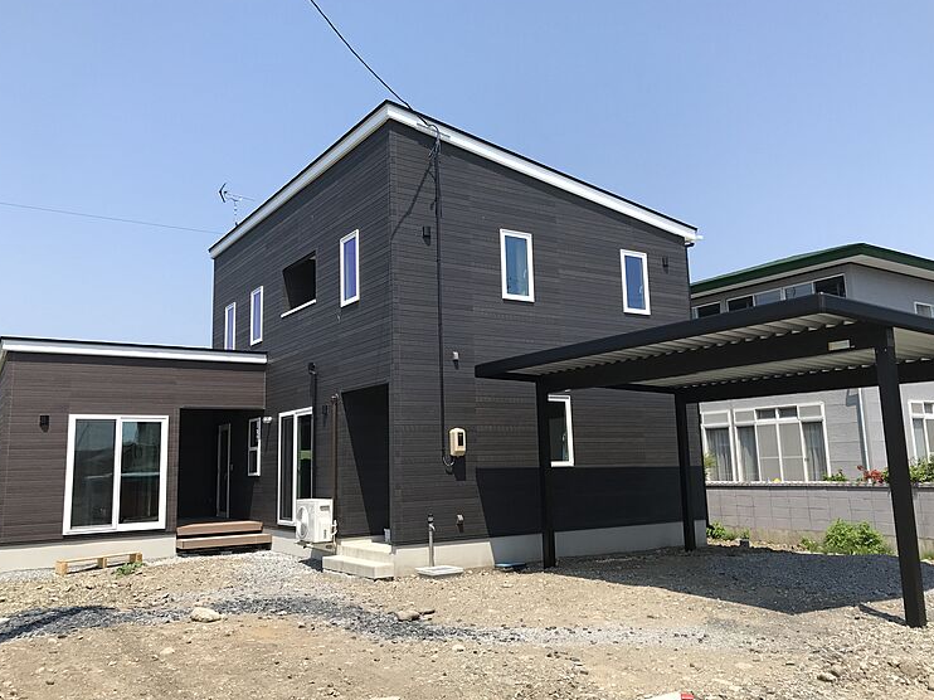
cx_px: 464
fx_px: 782
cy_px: 345
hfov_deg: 61.7
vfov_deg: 48.2
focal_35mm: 29
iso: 20
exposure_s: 1/1742
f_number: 1.8
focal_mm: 3.99
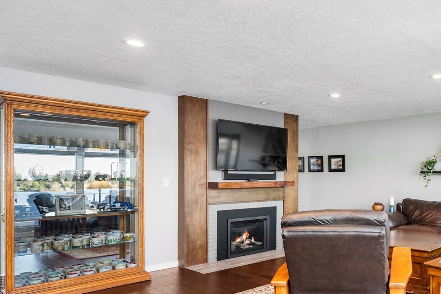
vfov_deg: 48.8
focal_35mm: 26
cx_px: 367
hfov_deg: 62.1
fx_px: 319
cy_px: 194
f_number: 7.1
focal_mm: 15
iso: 160
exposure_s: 1/60
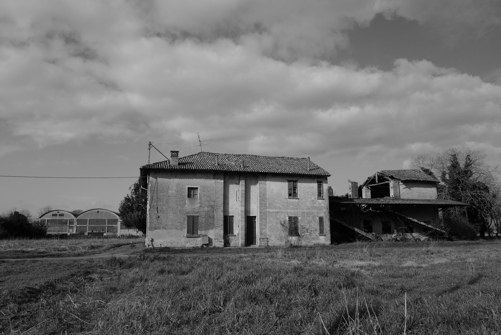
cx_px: 250
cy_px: 168
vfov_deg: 46.4
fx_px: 390
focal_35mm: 28
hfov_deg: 65.5
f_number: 14
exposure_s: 1/125
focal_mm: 28
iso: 160
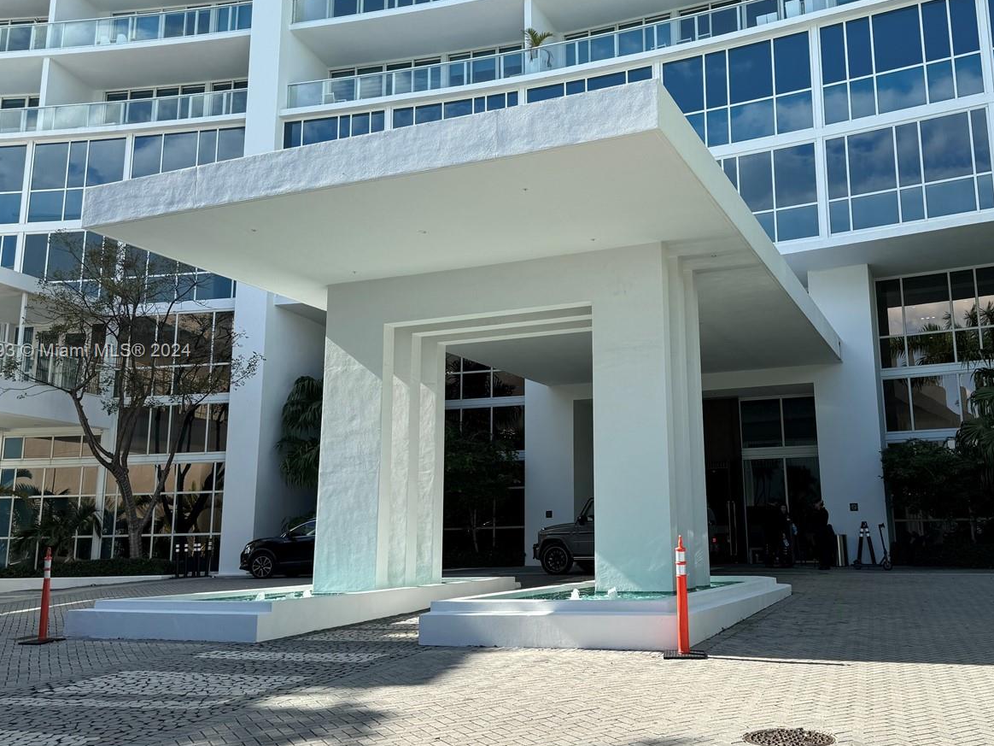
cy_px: 352
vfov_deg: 42.9
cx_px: 601
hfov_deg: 54.9
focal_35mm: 33
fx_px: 948
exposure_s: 1/2174
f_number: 1.78
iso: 80
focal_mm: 6.86
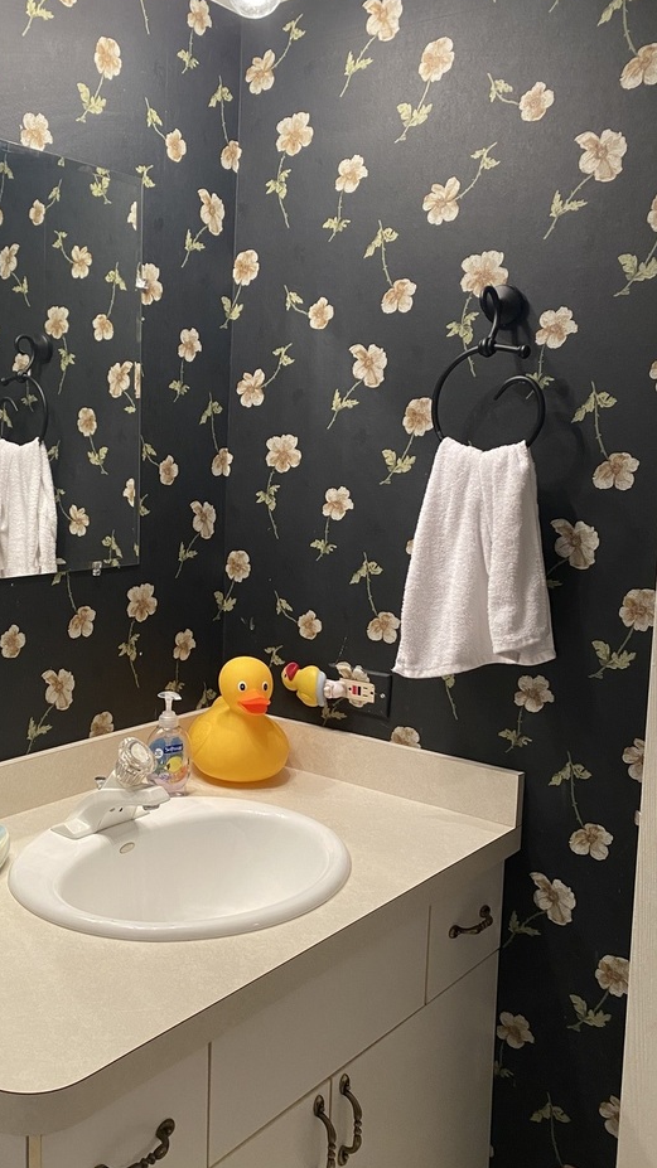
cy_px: 581
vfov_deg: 59.5
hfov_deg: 34.8
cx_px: 160
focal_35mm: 33
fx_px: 1023
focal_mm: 4.25
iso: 200
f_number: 1.8
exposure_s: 1/60
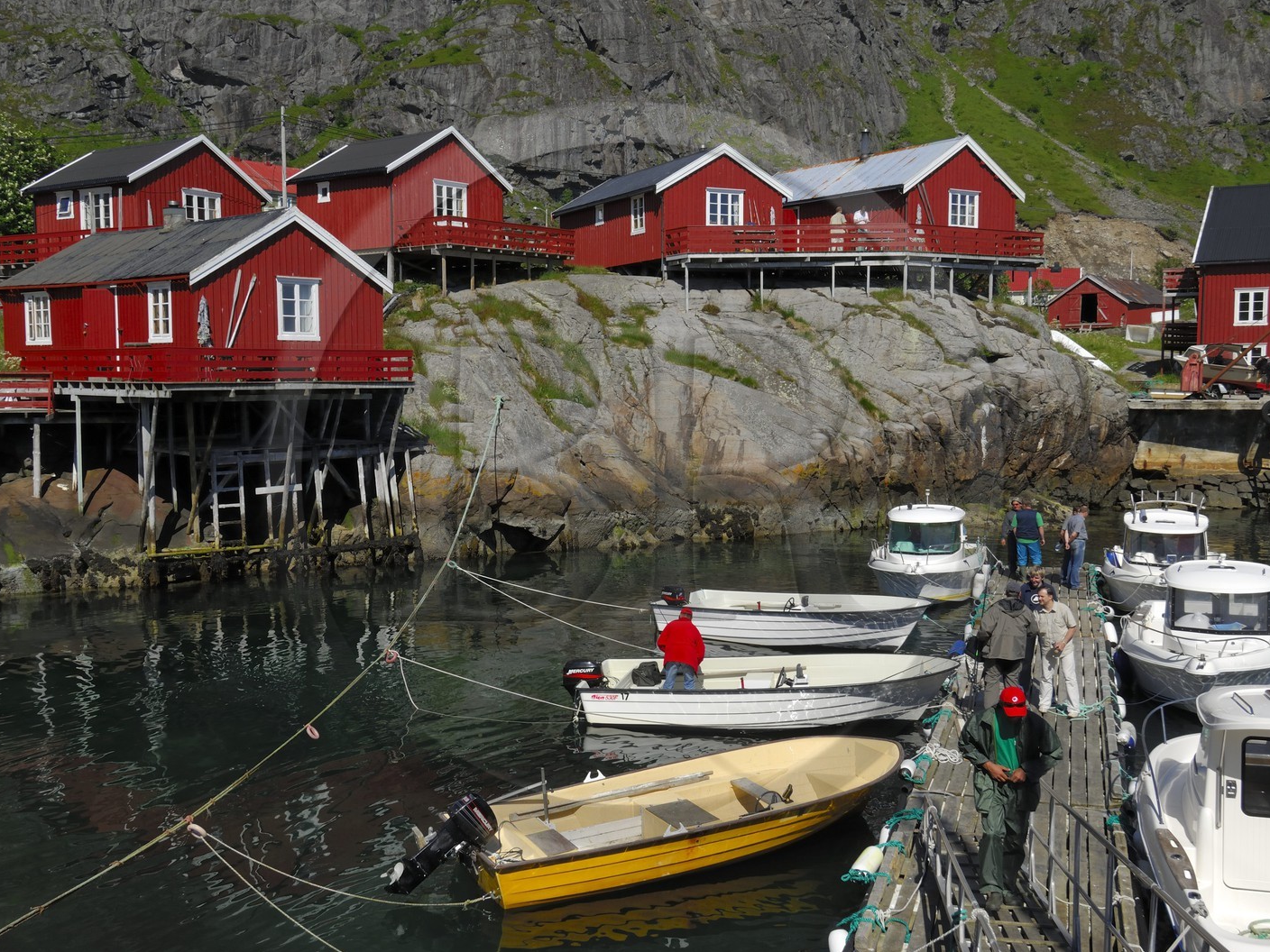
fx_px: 1321
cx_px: 632
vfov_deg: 39.7
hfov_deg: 51.4
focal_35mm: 36
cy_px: 475
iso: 100
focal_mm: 22
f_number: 9.5
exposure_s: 1/320
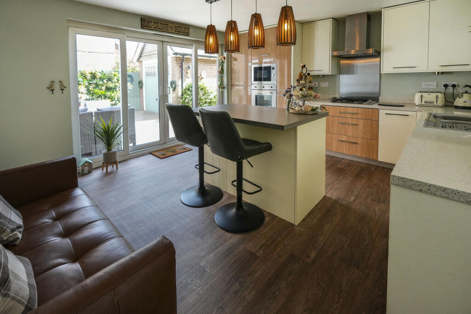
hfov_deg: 100.4
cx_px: 236
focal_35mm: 15
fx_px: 196
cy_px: 157
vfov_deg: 77.3
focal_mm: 10
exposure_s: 1/160
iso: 400
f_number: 4
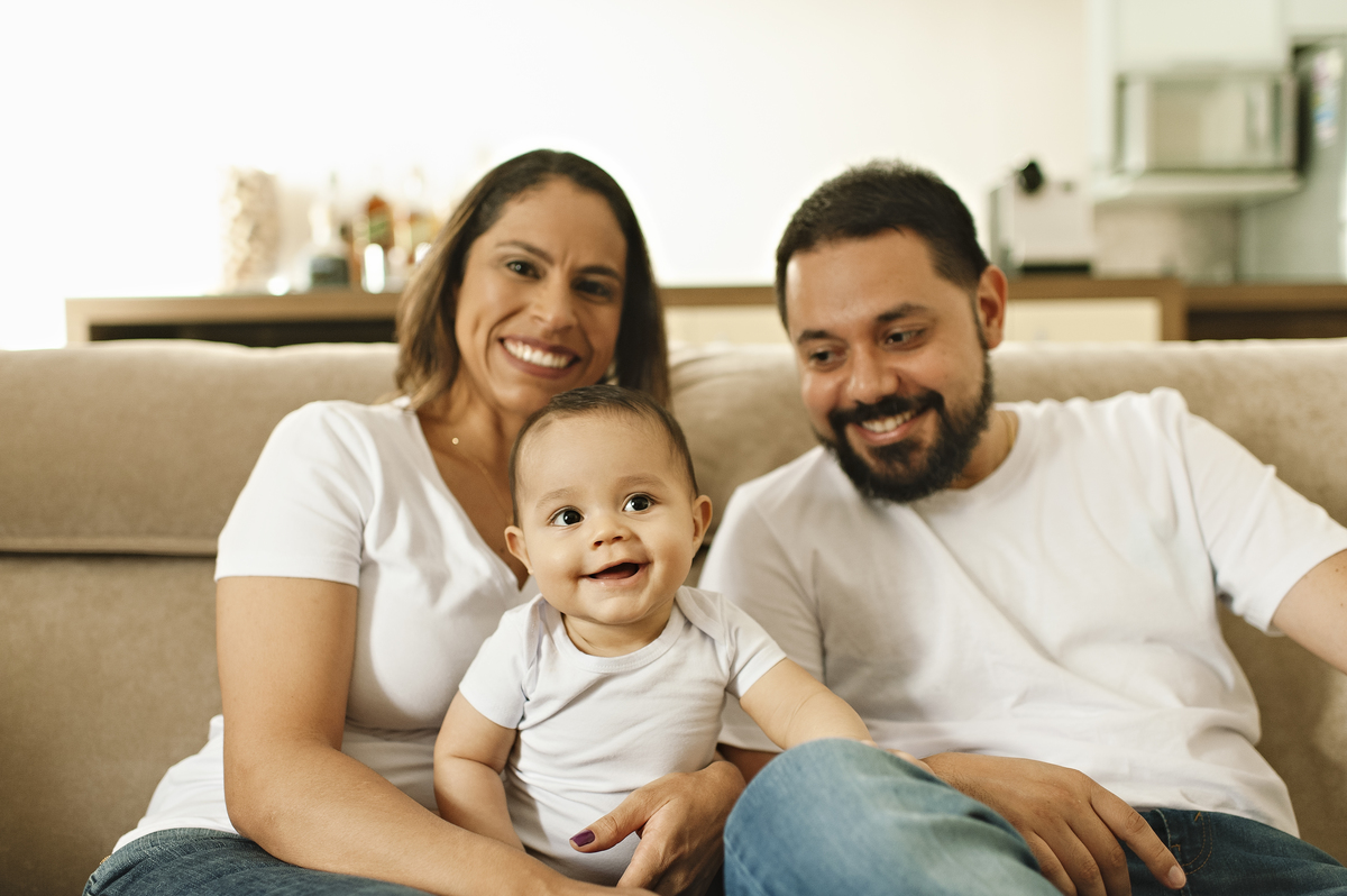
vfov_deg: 37.8
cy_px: 448
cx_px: 674
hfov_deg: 54.5
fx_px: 1308
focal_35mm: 35
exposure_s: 1/125
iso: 800
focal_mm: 35
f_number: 2.2
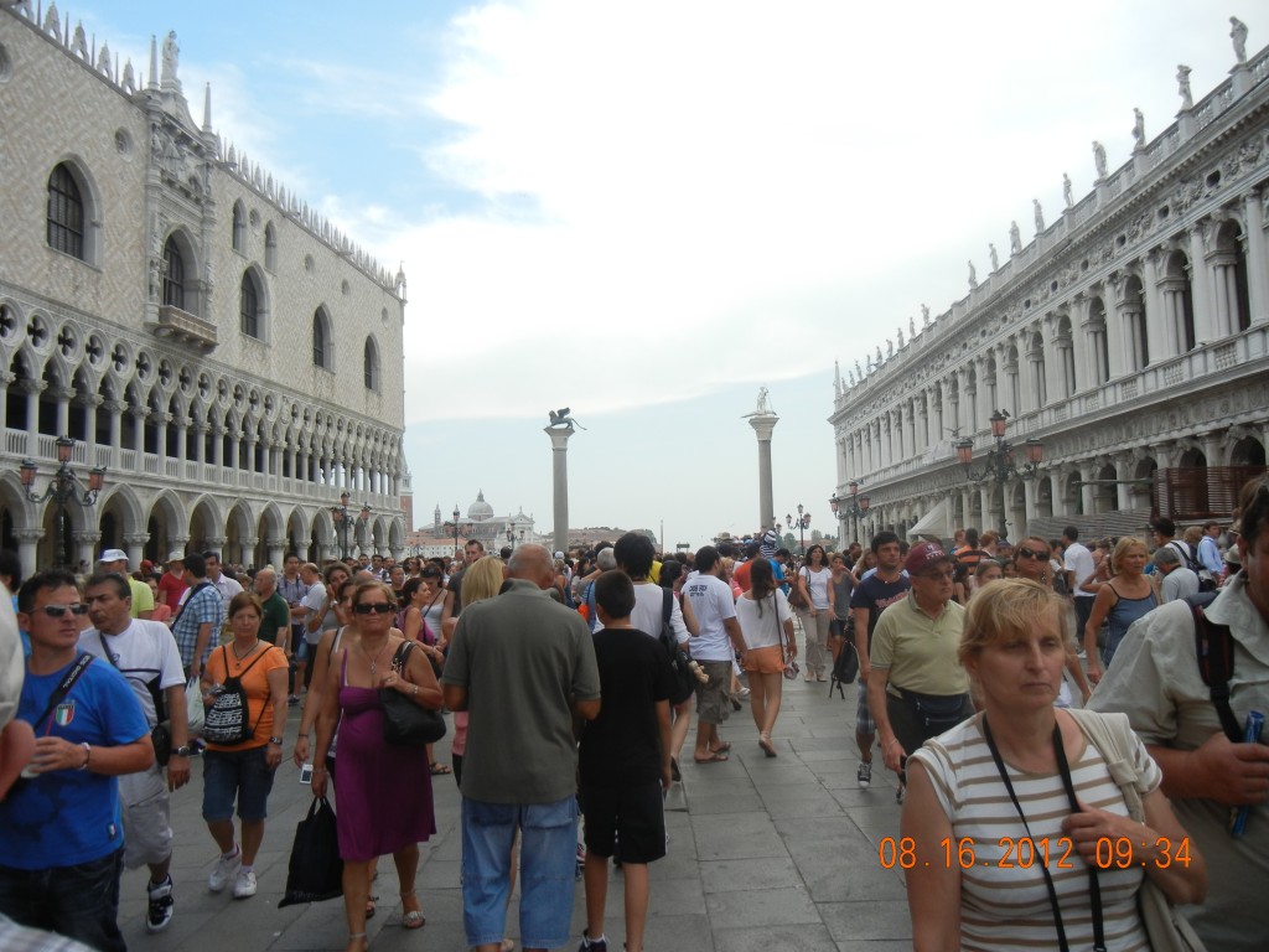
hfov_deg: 60.0
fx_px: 1100
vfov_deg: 46.8
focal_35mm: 30
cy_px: 476
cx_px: 634
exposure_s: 1/366
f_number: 3.5
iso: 160
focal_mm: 5.4
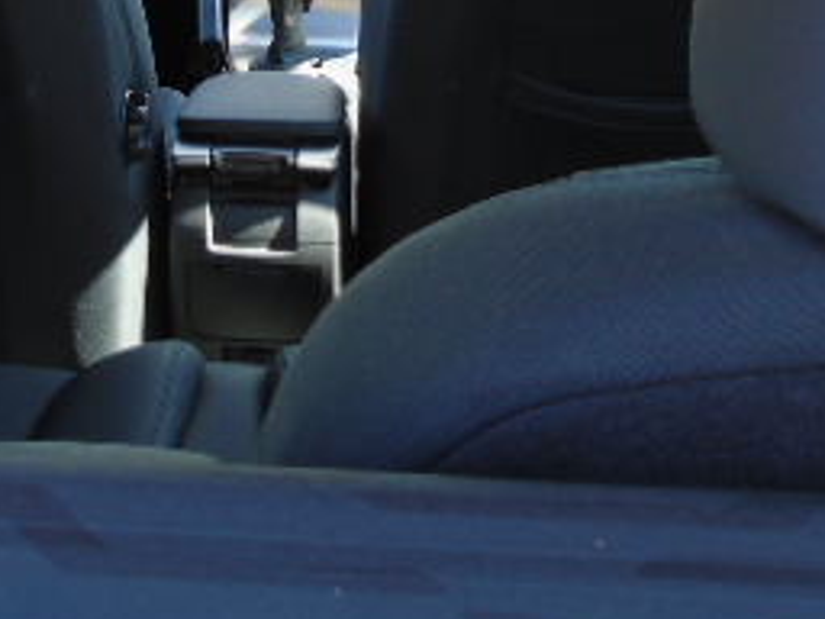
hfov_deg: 29.5
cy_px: -32
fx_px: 1549
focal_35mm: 65
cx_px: 232
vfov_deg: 21.6
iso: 100
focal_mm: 4.6
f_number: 3.2
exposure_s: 1/60
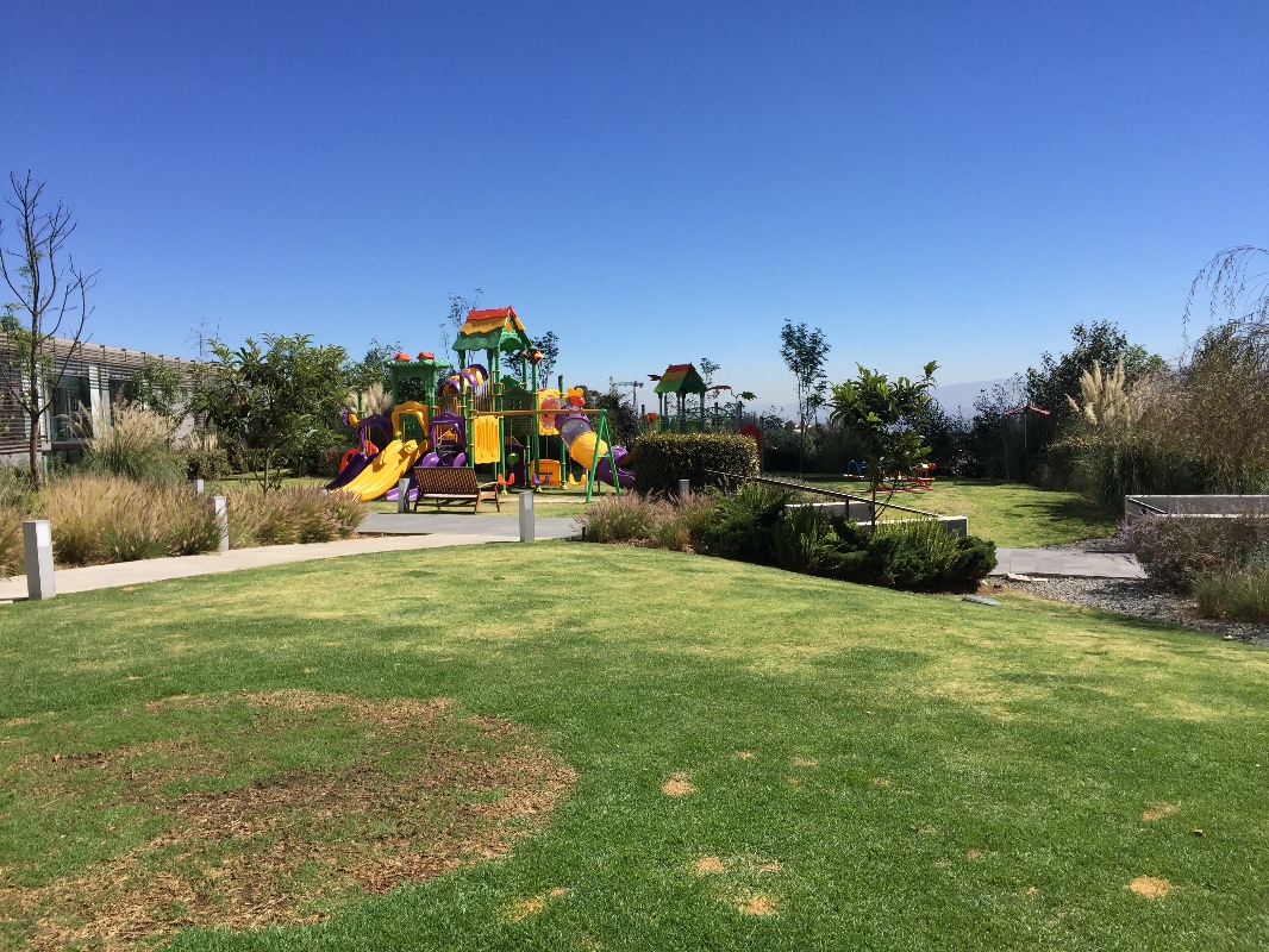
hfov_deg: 61.6
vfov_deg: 48.2
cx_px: 634
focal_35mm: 29
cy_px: 476
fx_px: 1063
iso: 32
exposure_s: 1/2198
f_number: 2.2
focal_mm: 4.15
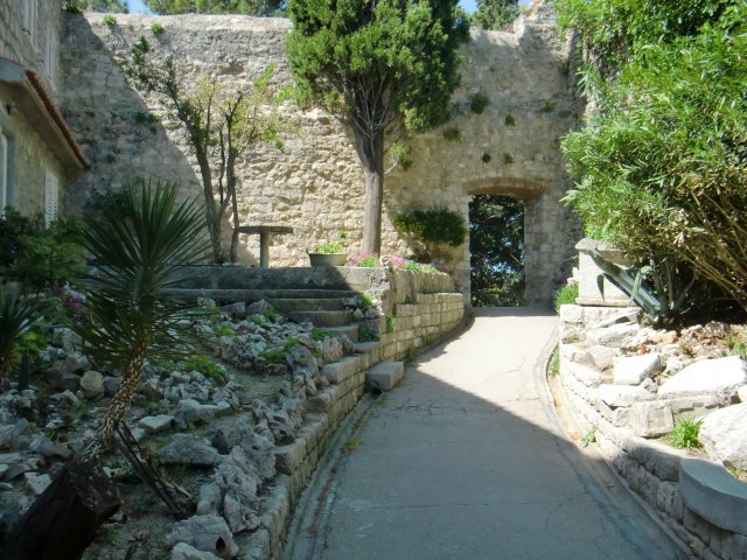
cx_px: 374
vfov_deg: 37.7
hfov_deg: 49.0
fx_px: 820
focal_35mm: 38
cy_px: 280
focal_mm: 6.66
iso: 100
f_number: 8.9
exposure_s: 1/125
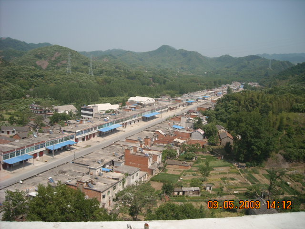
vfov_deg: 40.7
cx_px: 152
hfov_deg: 52.6
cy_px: 114
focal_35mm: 35
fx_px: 308
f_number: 5.6
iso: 64
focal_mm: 5.7
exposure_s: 1/337
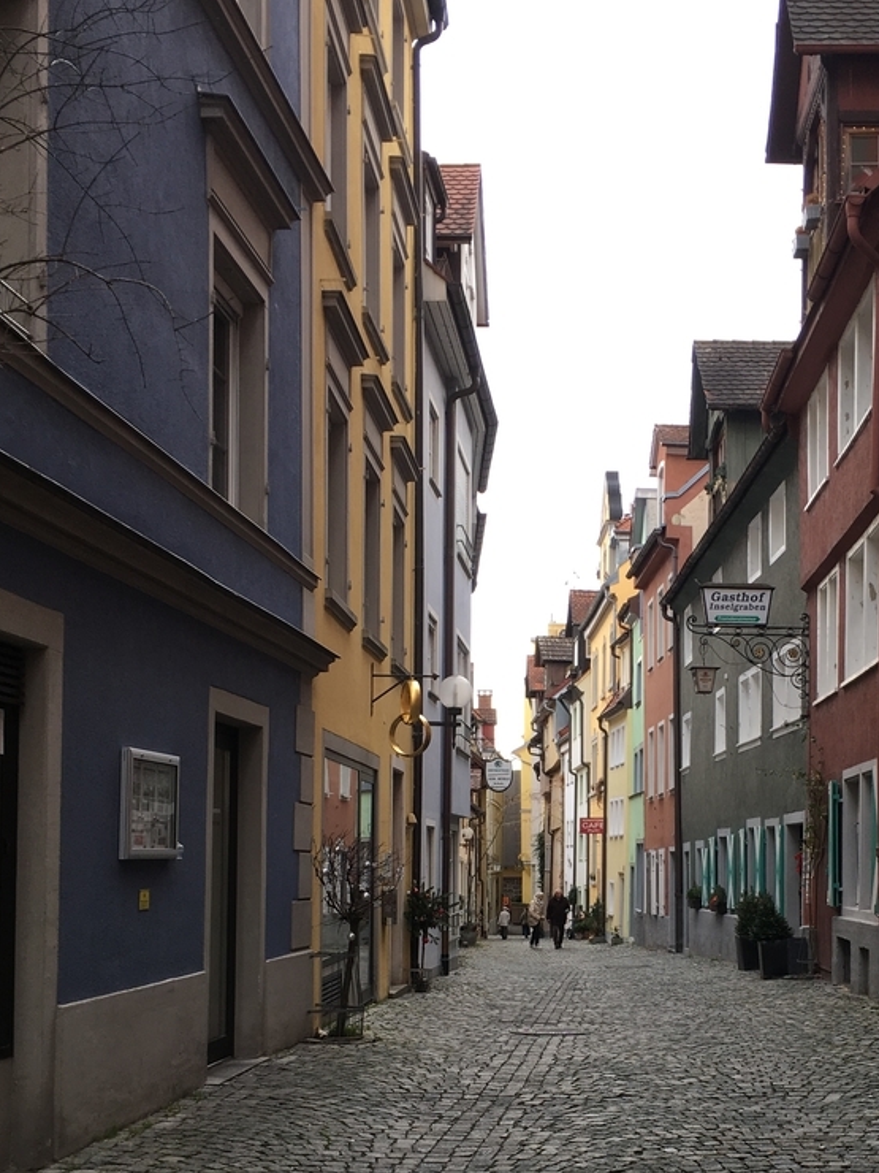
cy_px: 805
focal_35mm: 47
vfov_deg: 39.8
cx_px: 610
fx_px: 1591
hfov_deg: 30.6
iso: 25
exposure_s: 1/100
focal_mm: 4.15
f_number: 2.2
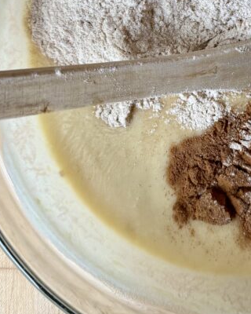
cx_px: 239
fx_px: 557
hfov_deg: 24.4
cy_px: 42
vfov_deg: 30.3
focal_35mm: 60
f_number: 1.78
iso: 160
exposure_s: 1/120
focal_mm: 6.76
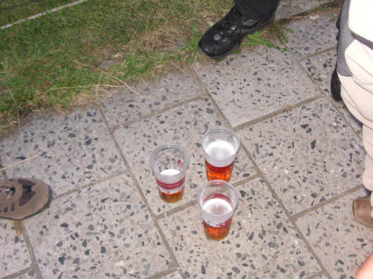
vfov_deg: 27.5
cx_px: 186
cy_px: 140
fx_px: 571
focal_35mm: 53
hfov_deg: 36.2
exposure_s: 1/45
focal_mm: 8.9
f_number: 3.6
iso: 160
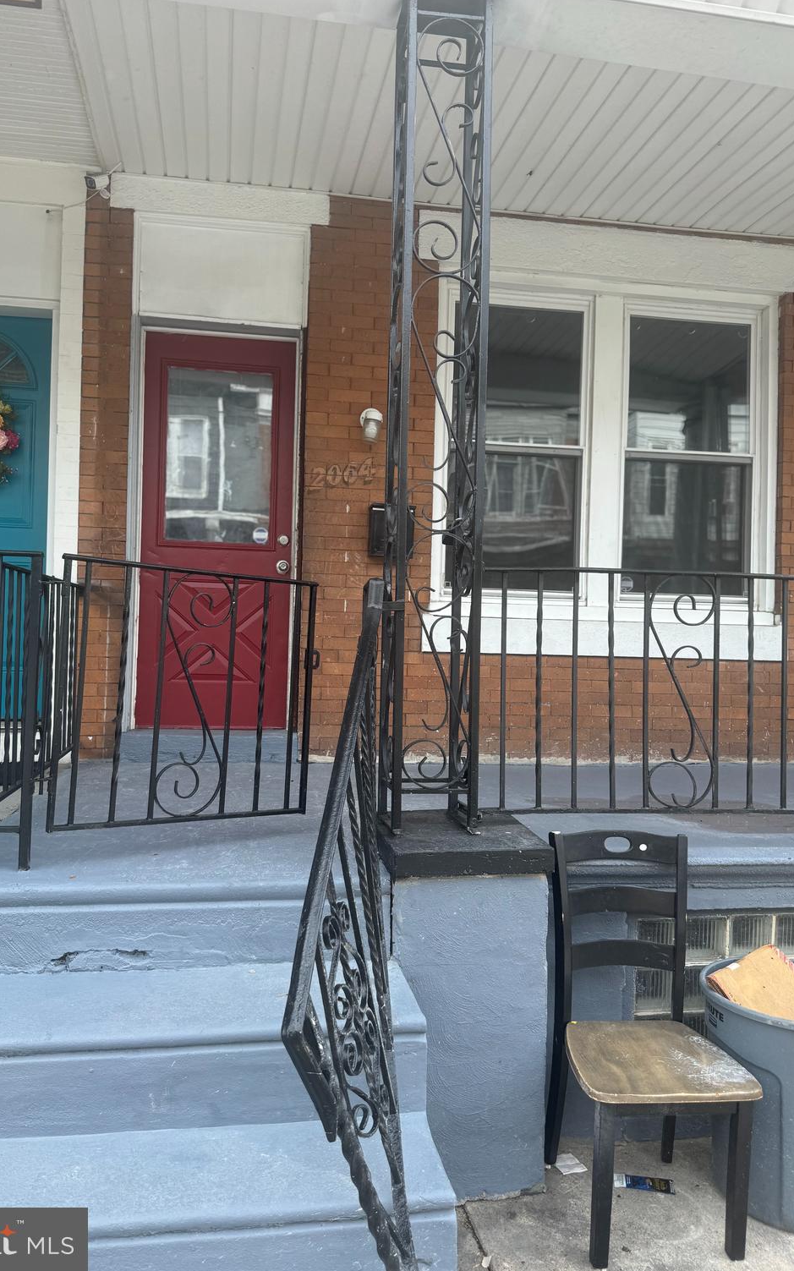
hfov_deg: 47.5
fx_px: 900
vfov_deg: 70.4
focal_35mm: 26
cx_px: 364
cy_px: 627
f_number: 1.78
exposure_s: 1/925
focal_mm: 6.76
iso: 80
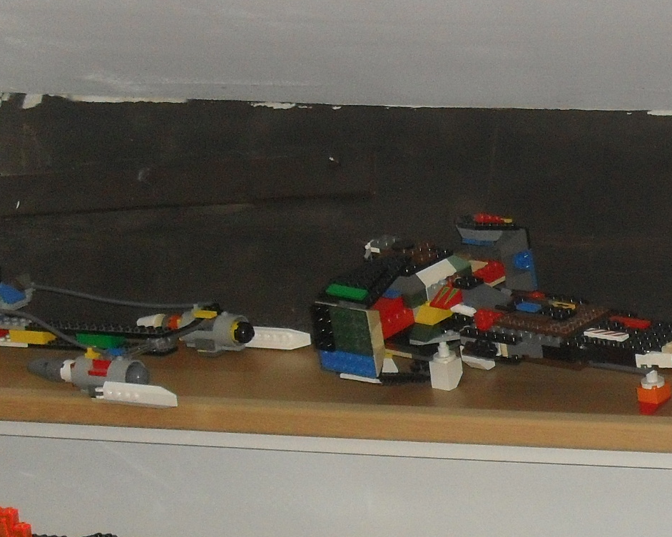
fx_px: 1034
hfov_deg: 36.0
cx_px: 312
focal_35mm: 52
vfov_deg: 29.1
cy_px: 273
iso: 200
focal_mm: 8.7
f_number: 3.9
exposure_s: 1/45
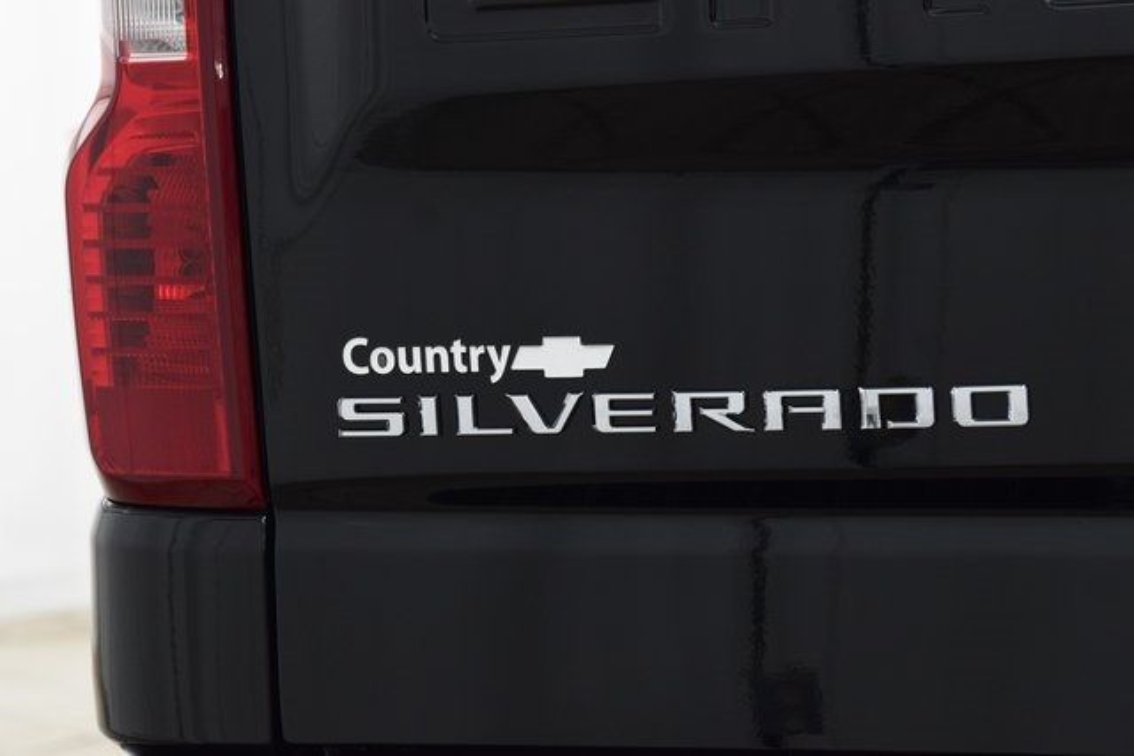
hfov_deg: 19.5
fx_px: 3308
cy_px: 378
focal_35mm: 105
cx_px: 567
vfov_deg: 13.0
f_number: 5.6
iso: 1600
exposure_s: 1/30
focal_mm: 70
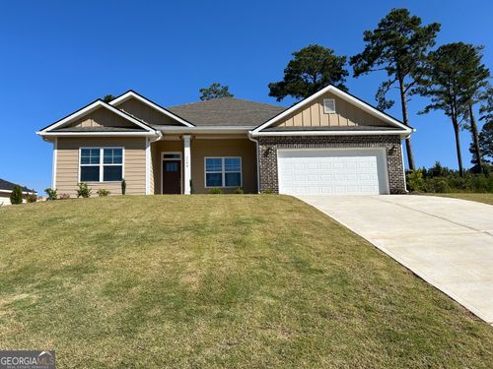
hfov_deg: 67.3
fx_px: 370
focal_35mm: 26
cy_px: 184
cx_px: 246
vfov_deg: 53.1
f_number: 1.5
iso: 50
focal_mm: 5.7
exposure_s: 1/5882
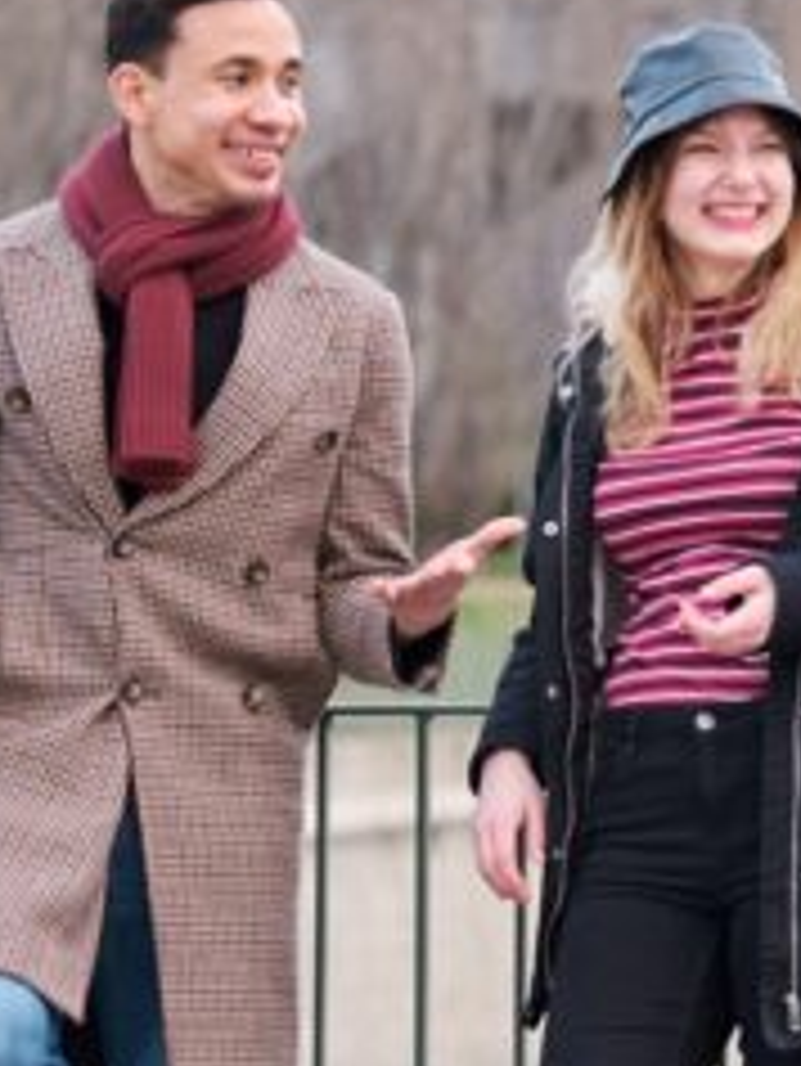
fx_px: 11529
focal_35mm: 374
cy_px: 724
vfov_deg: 5.3
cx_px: 680
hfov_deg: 4.0
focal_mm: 80
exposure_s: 1/125
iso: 800
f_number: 2.8
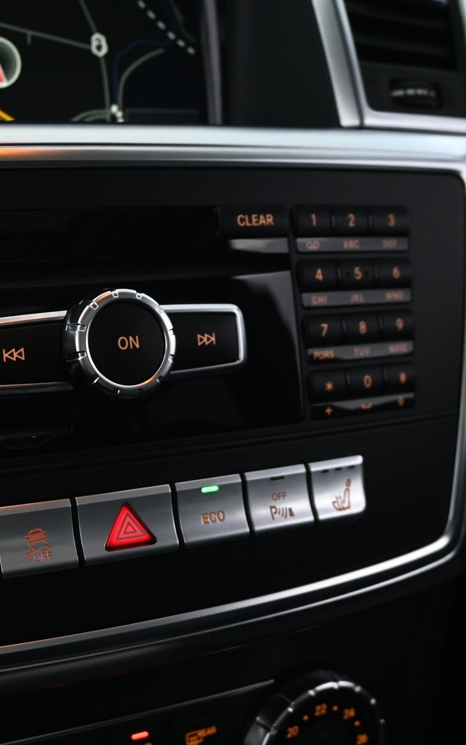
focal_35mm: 52
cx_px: 113
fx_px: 1059
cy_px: 374
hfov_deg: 24.5
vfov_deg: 38.8
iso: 1600
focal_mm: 22.5
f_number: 4
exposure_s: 1/15
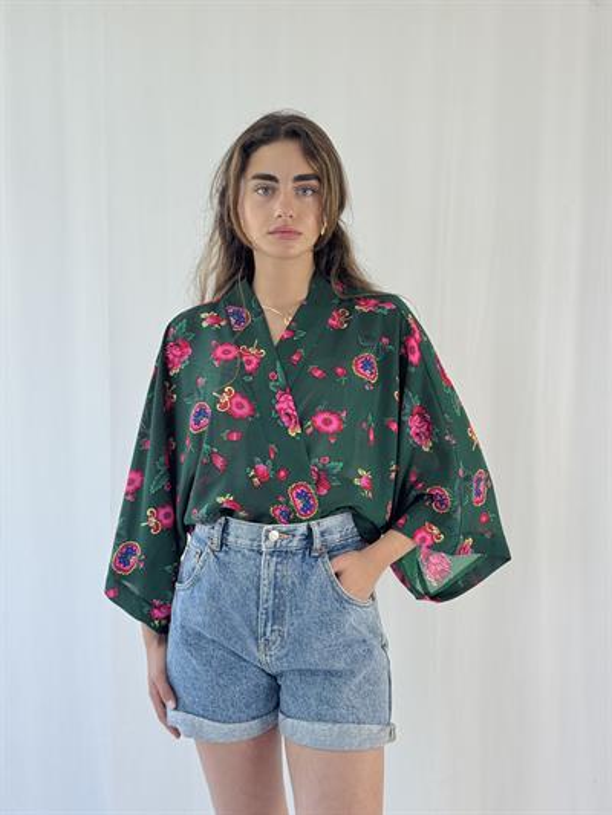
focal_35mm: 48
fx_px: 1131
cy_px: 408
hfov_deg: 30.3
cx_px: 306
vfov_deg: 39.6
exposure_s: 1/141
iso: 64
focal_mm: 6.76
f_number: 1.78
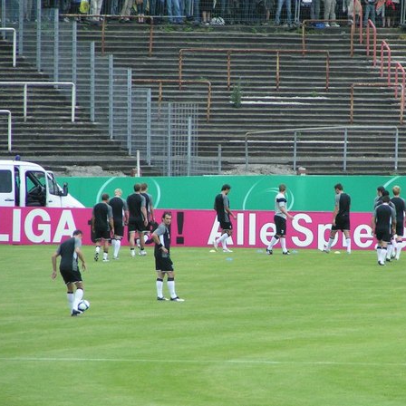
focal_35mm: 450
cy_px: 203
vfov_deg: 3.9
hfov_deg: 3.9
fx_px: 5971
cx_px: 234
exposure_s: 1/400
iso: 200
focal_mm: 58
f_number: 3.5
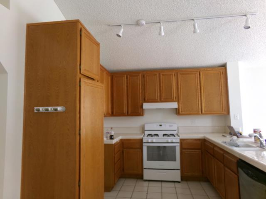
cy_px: 100
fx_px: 184
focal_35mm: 24
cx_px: 133
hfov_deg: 71.6
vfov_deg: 56.8
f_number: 3.7
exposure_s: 1/34
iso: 185
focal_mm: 4.3
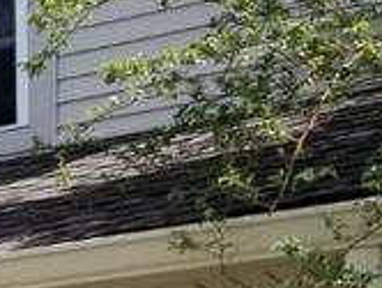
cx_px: -366
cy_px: 475
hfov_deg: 11.2
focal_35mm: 160
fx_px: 1768
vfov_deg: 9.0
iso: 50
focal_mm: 4.25
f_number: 1.7
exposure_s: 1/1188
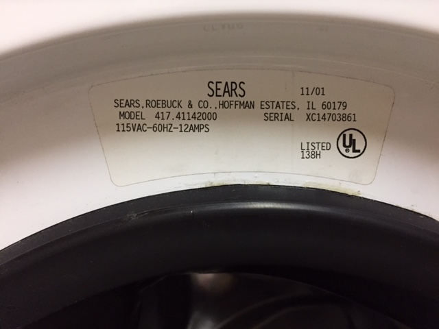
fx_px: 368
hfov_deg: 61.7
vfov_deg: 48.2
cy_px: 164
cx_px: 220
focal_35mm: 29
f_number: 2.2
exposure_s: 1/30
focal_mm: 4.15
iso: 200
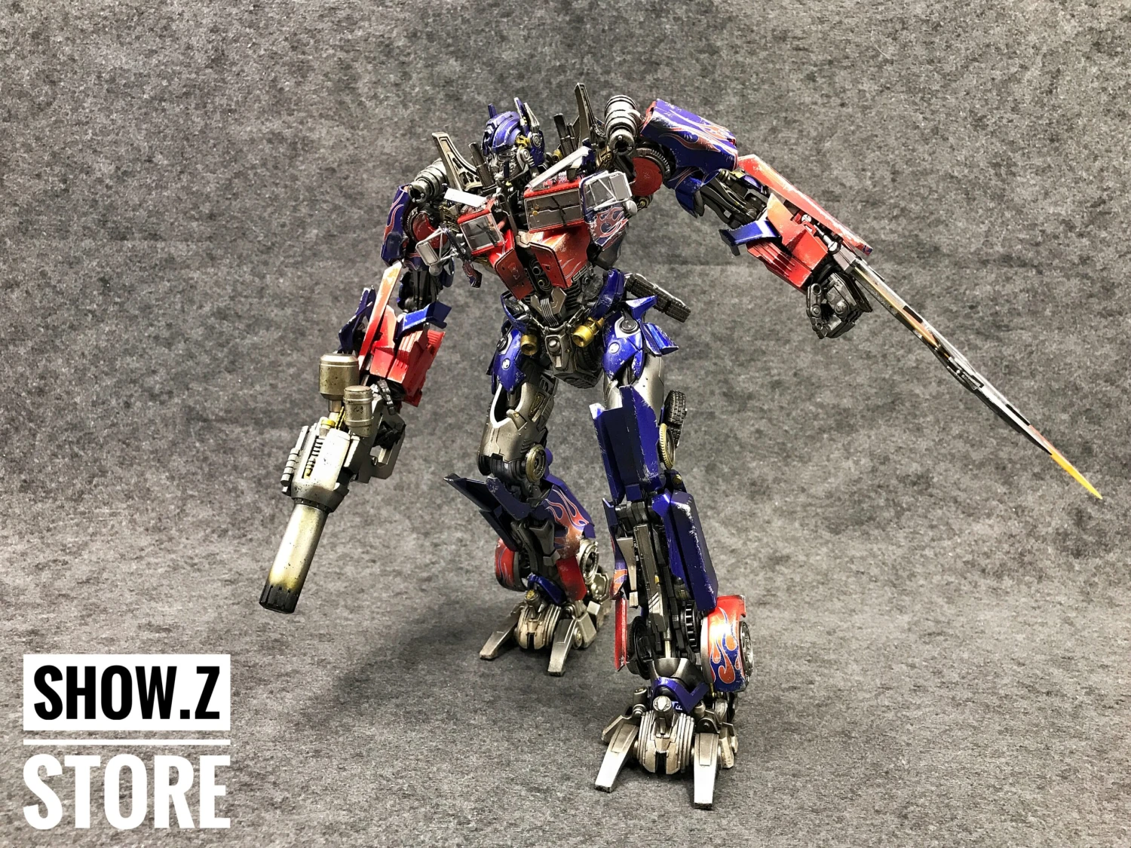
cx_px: 566
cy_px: 424
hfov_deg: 63.4
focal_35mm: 28
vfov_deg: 49.7
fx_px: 915
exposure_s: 1/33
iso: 40
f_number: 1.8
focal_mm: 3.99
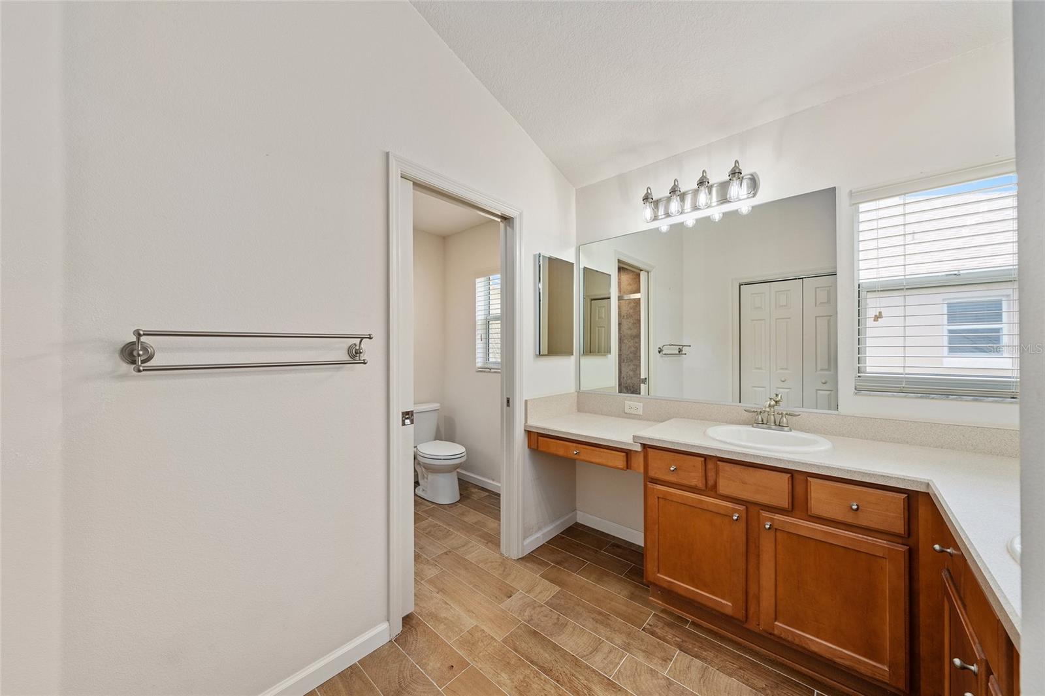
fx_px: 377
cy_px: 348
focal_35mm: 13
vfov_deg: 85.4
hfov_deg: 108.3
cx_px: 522
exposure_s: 1/13
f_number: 7.1
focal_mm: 13
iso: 125
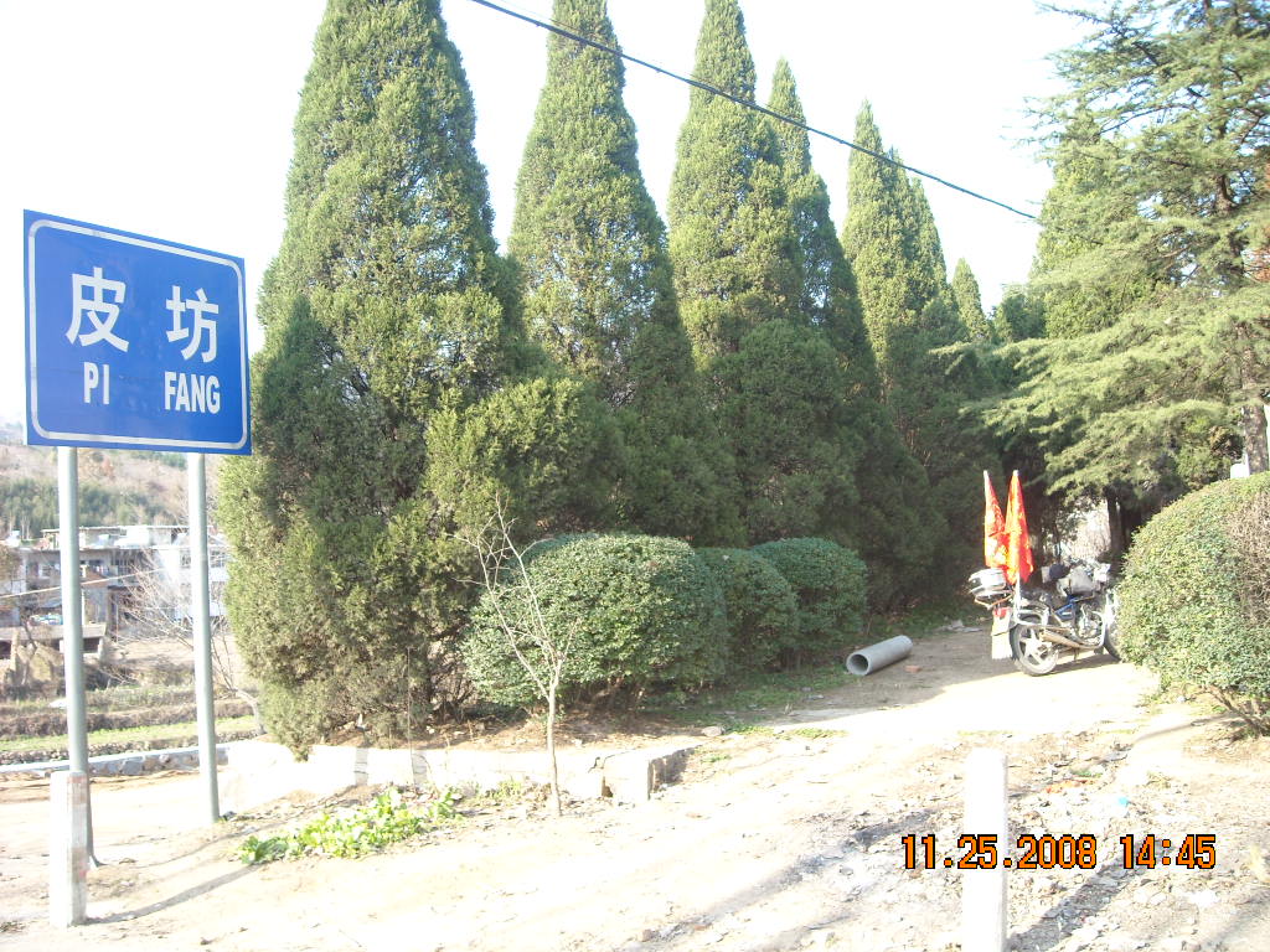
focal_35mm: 35
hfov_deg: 52.6
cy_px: 476
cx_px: 635
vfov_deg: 40.7
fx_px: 1284
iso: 64
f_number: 2.8
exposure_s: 1/109
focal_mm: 5.7
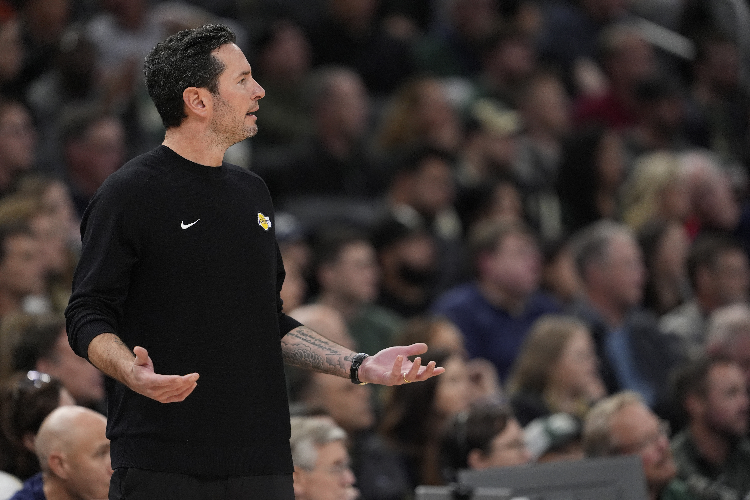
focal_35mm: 400
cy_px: 250
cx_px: 375
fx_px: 8333
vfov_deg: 3.4
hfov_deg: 5.2
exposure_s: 1/1600
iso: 3200
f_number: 3.2
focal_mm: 400
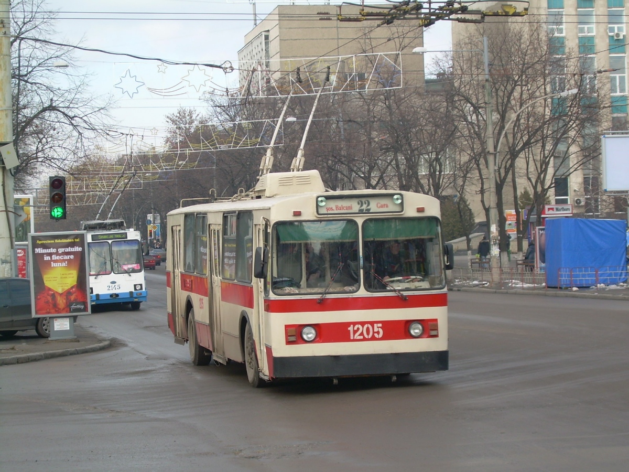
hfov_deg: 19.3
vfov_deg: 14.5
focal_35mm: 102
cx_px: 314
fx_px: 1853
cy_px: 236
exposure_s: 1/136
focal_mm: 17.5
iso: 50
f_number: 4.6
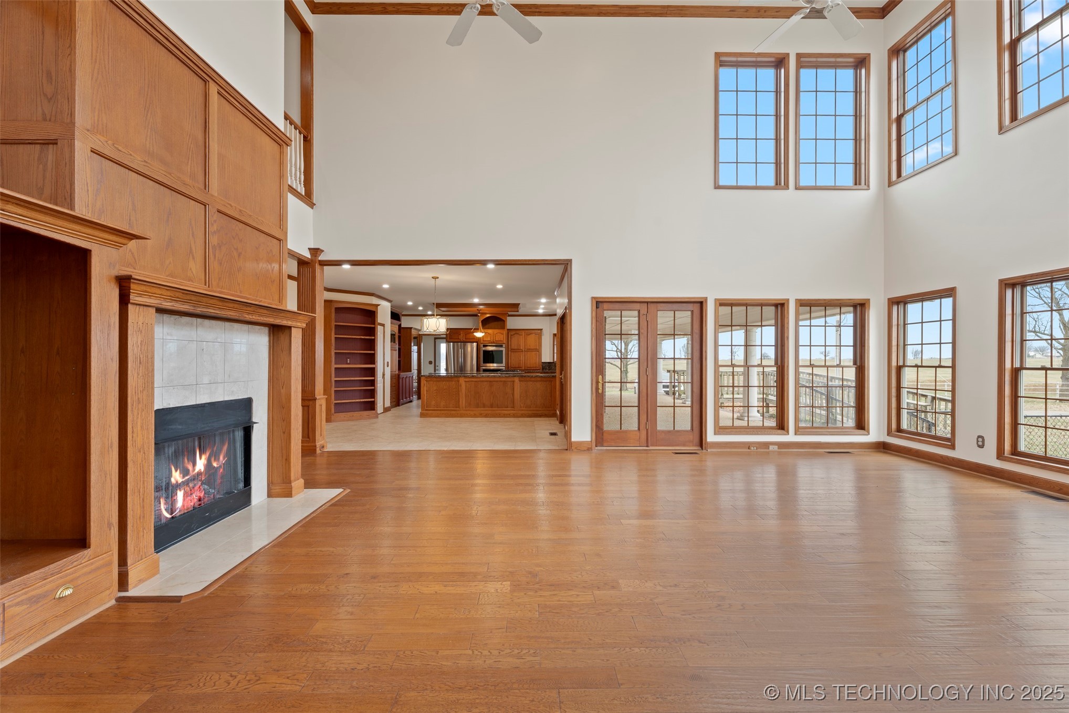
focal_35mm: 16
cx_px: 534
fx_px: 475
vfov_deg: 73.7
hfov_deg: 96.7
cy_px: 356
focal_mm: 16
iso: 250
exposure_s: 1/2.5
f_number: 9
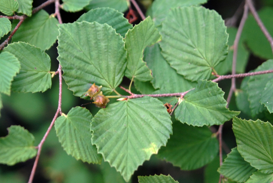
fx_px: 797
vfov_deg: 13.1
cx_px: 136
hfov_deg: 19.4
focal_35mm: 105
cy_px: 92
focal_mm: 70
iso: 400
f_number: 4.8
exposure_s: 1/50
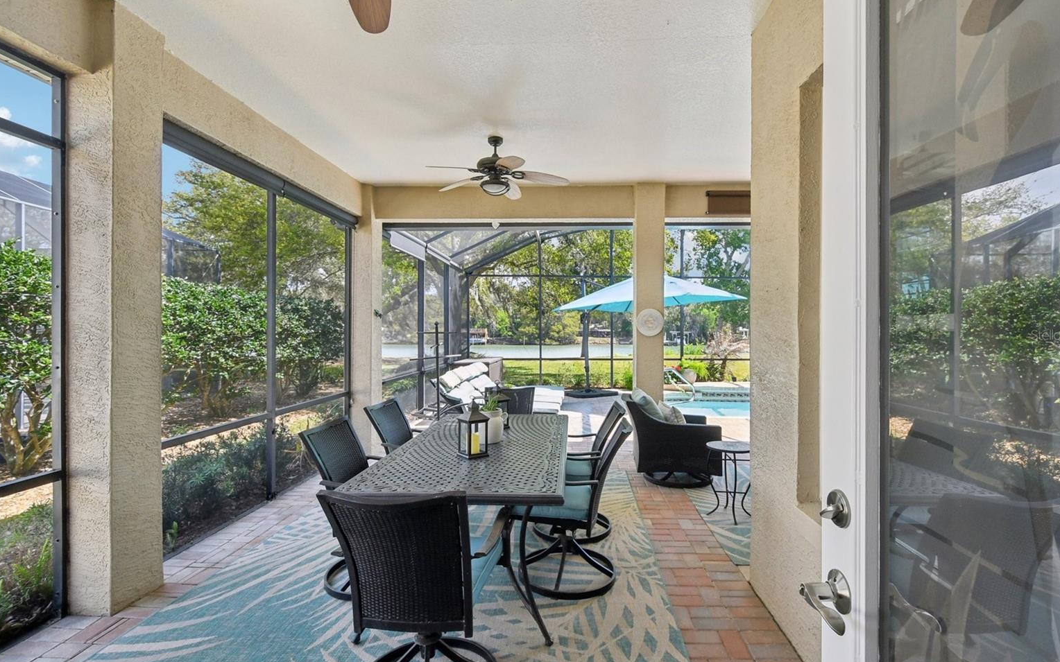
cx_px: 538
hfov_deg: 97.8
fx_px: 462
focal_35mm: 16
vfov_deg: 71.3
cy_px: 335
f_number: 8
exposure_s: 1/100
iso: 400
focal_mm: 10
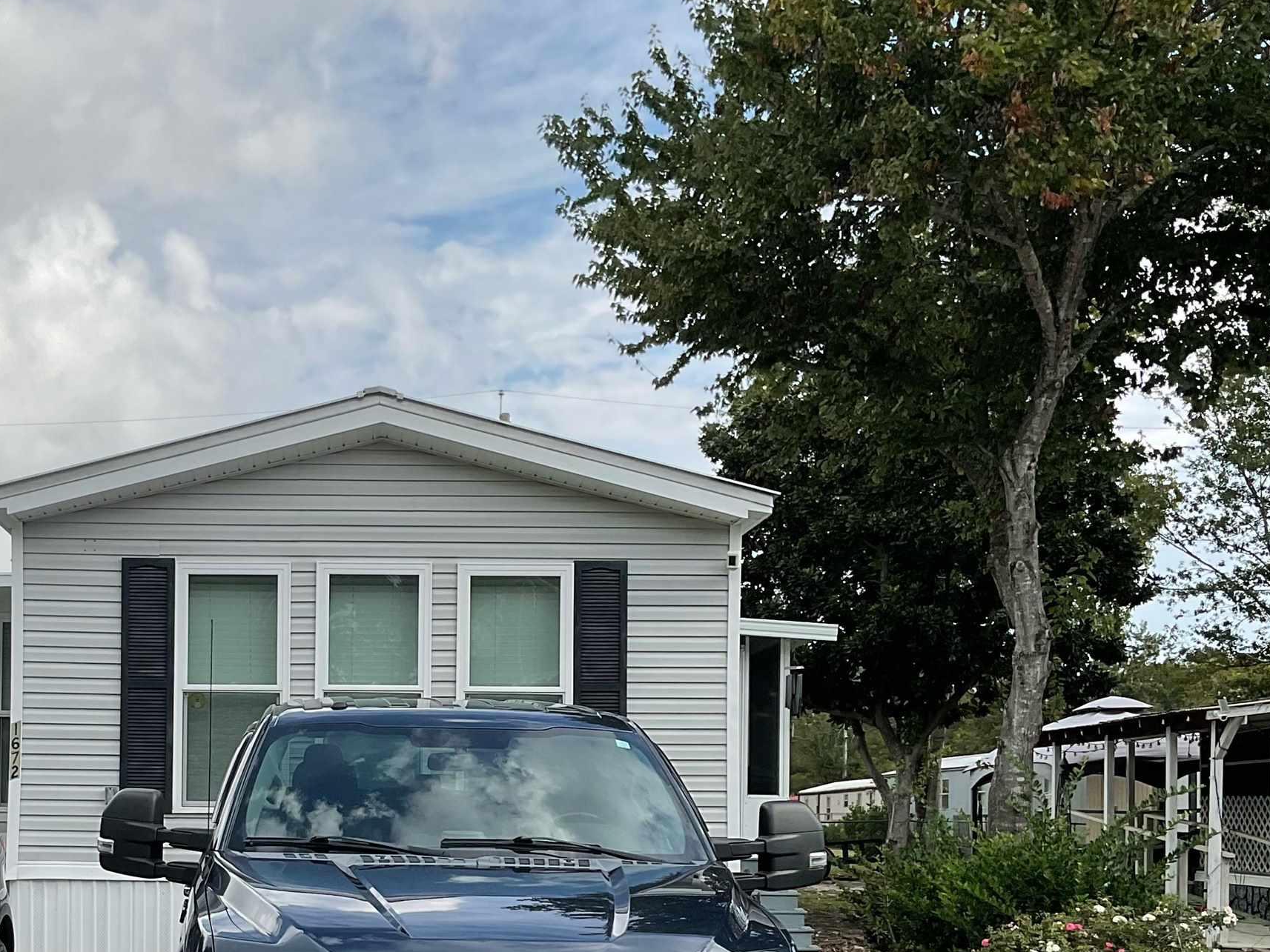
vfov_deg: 27.3
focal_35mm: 52
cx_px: 306
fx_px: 1908
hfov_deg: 35.9
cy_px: 794
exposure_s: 1/1984
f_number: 1.8
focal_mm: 3
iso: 16
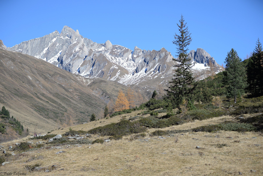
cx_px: 132
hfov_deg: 25.4
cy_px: 88
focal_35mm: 80
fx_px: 585
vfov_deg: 17.1
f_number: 4.5
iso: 100
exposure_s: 1/640
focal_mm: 80
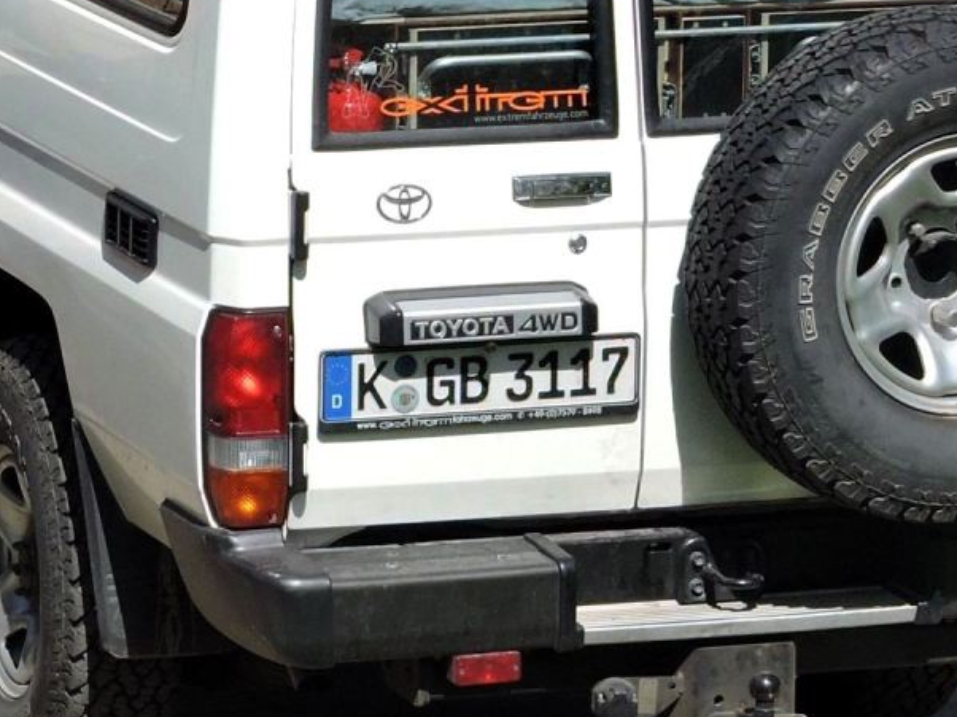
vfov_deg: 6.8
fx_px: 5969
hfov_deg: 9.1
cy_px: -27
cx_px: -164
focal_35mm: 216
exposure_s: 1/800
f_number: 4.2
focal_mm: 11.6
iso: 100
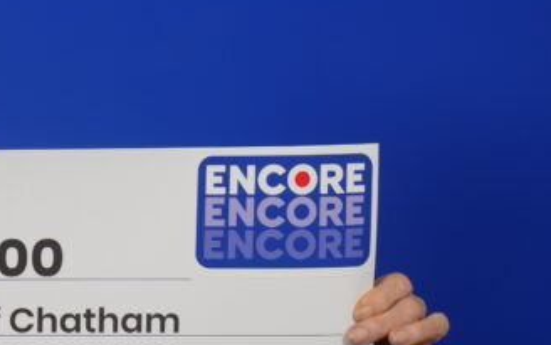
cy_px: 89
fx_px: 1937
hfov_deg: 15.8
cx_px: -47
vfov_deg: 10.1
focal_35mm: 129
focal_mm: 26
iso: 200
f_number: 3.5
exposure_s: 1/125
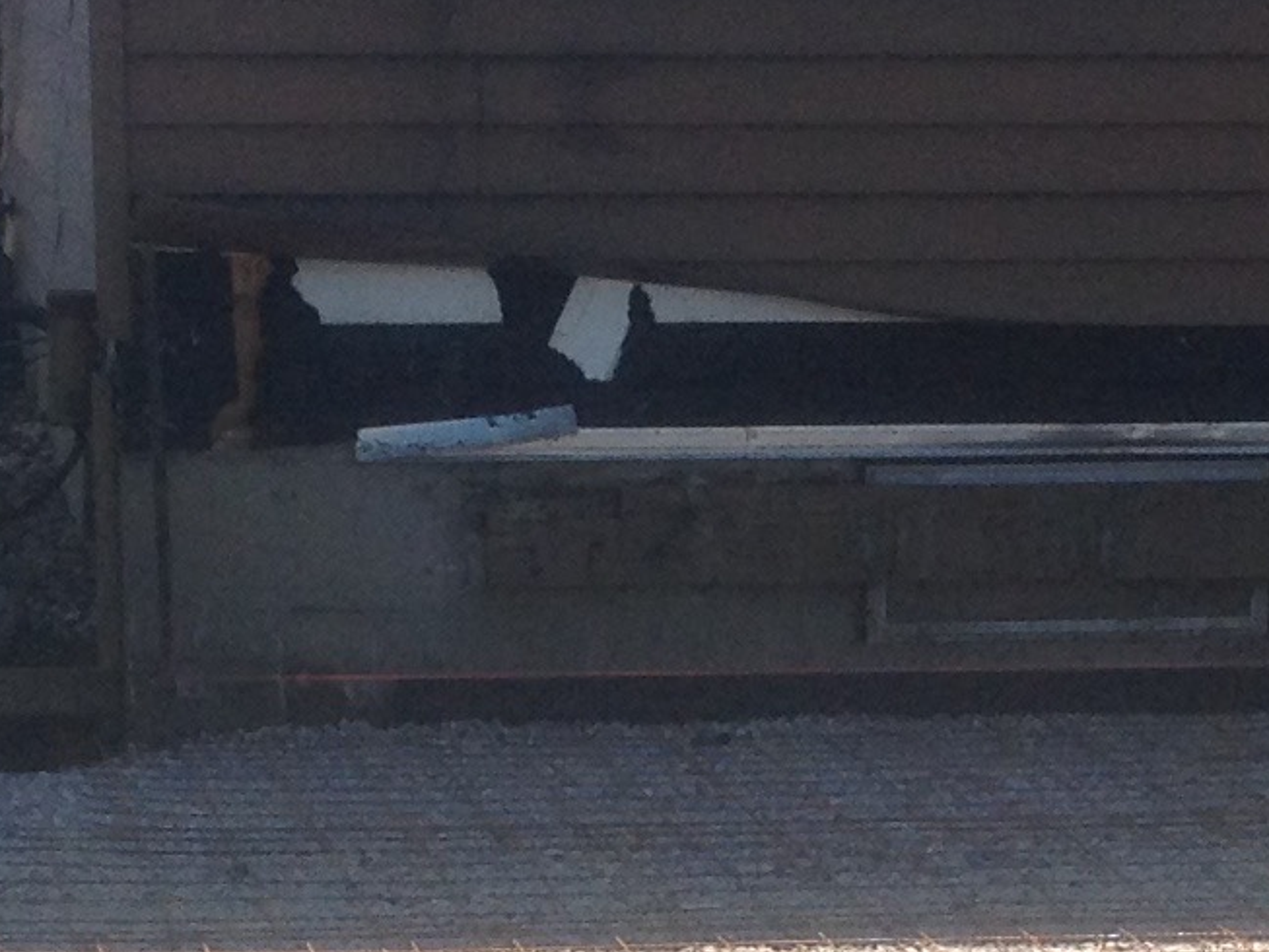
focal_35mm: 175
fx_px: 6417
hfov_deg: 11.3
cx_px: 733
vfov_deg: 8.4
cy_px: 1160
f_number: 2.4
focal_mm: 4.28
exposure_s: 1/1346
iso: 50
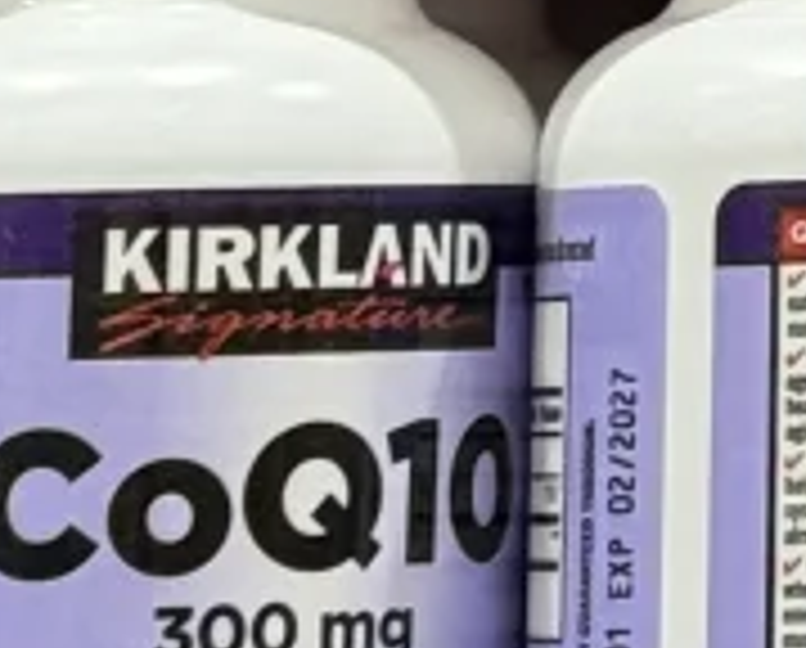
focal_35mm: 376
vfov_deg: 4.0
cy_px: -1485
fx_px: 8989
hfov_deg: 4.9
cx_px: 2188
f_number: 1.78
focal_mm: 6.76
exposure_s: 1/60
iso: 125
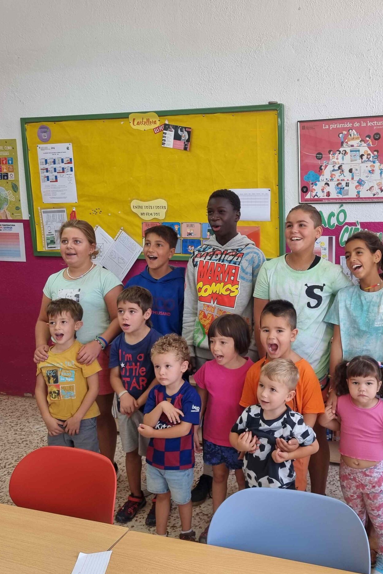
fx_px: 542
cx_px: 304
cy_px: 284
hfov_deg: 37.6
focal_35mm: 34
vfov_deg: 55.8
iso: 100
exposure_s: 1/100
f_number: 1.8
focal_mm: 6.7
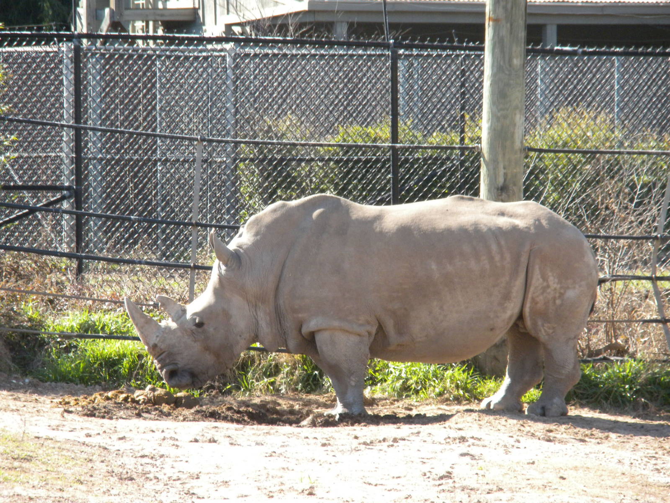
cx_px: 335
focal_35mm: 260
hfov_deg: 7.6
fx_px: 5032
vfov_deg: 5.7
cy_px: 252
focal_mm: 46.2
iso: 204
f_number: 5.3
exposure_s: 1/275
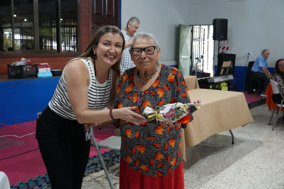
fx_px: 343
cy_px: 94
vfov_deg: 30.8
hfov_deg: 45.0
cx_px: 142
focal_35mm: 44
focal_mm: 29
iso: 6400
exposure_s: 1/160
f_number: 4.5
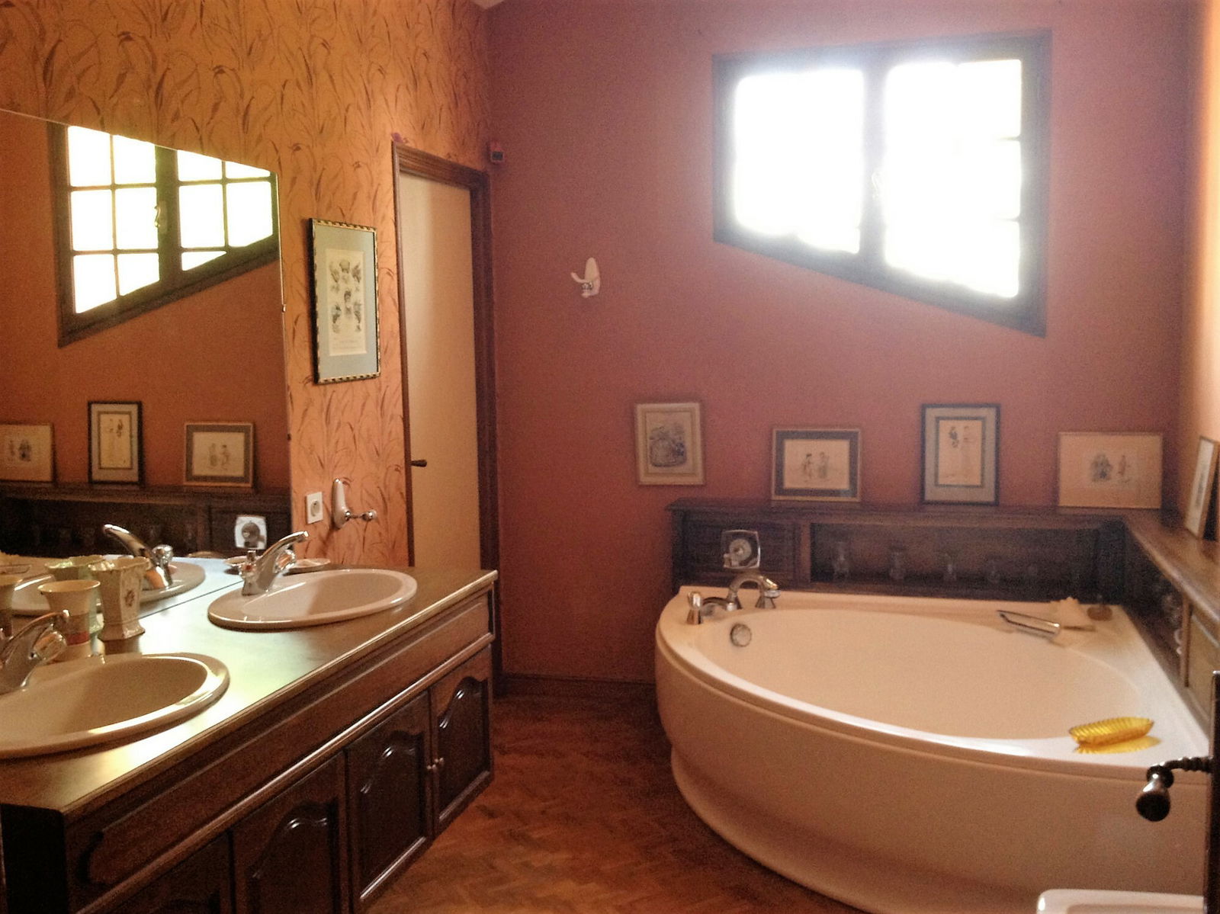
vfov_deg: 40.7
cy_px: 457
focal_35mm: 35
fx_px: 1233
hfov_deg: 52.6
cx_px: 610
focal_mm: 4.28
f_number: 2.4
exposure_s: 1/20
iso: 200
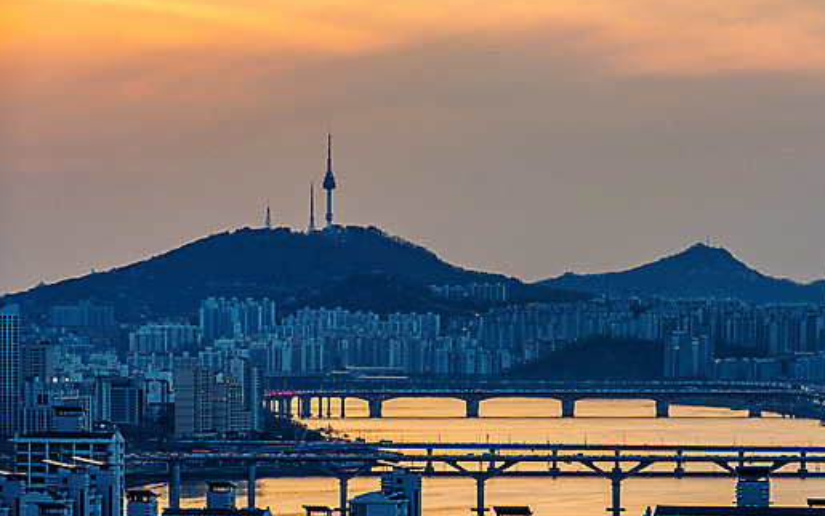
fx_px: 5329
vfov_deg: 5.5
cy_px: 210
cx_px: 467
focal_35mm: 237
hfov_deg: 8.9
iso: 200
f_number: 10
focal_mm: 200
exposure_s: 1/40
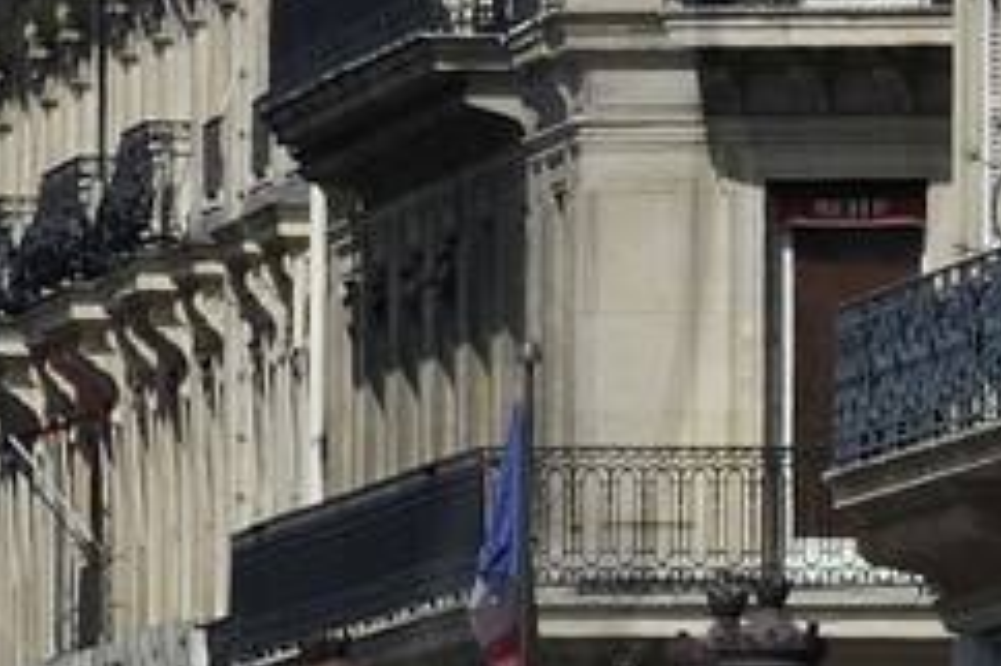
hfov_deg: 1.6
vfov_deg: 1.0
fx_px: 36733
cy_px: 66
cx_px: -1013
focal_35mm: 1322
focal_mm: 200
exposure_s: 1/200
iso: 200
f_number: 14
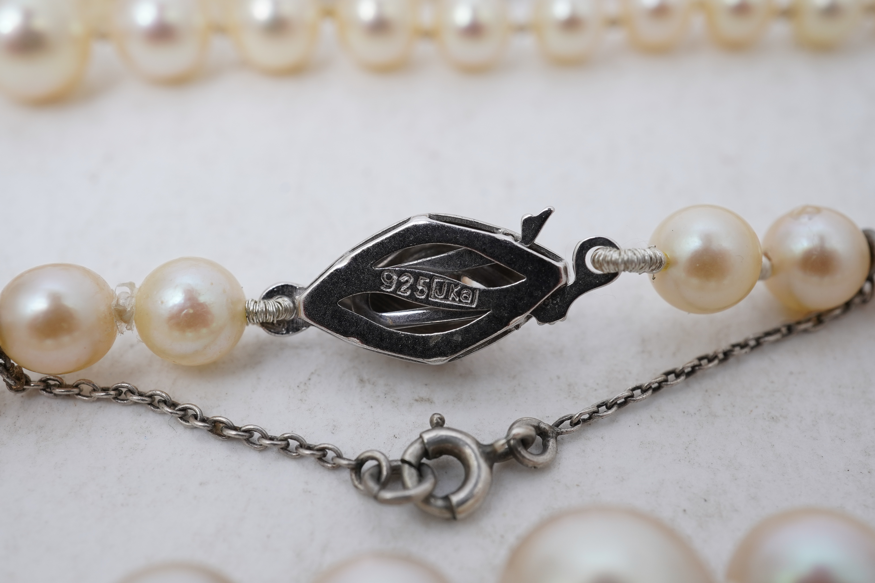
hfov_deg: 43.6
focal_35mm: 45
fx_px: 1094
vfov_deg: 29.9
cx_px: 438
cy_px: 292
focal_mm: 30
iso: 320
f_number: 16
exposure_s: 1/125
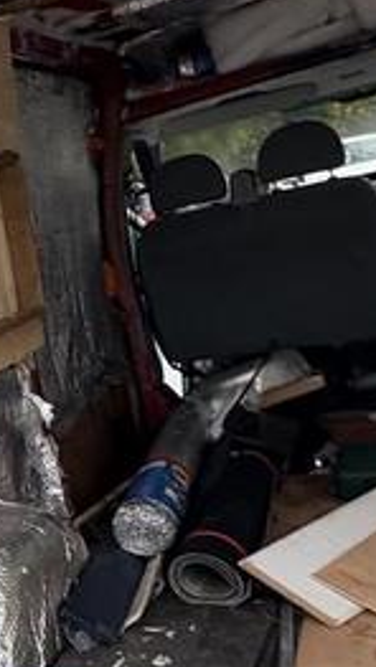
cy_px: 373
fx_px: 921
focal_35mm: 52
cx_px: -323
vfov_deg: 39.8
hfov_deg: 17.9
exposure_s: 1/99
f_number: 2.2
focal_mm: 2.22
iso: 64
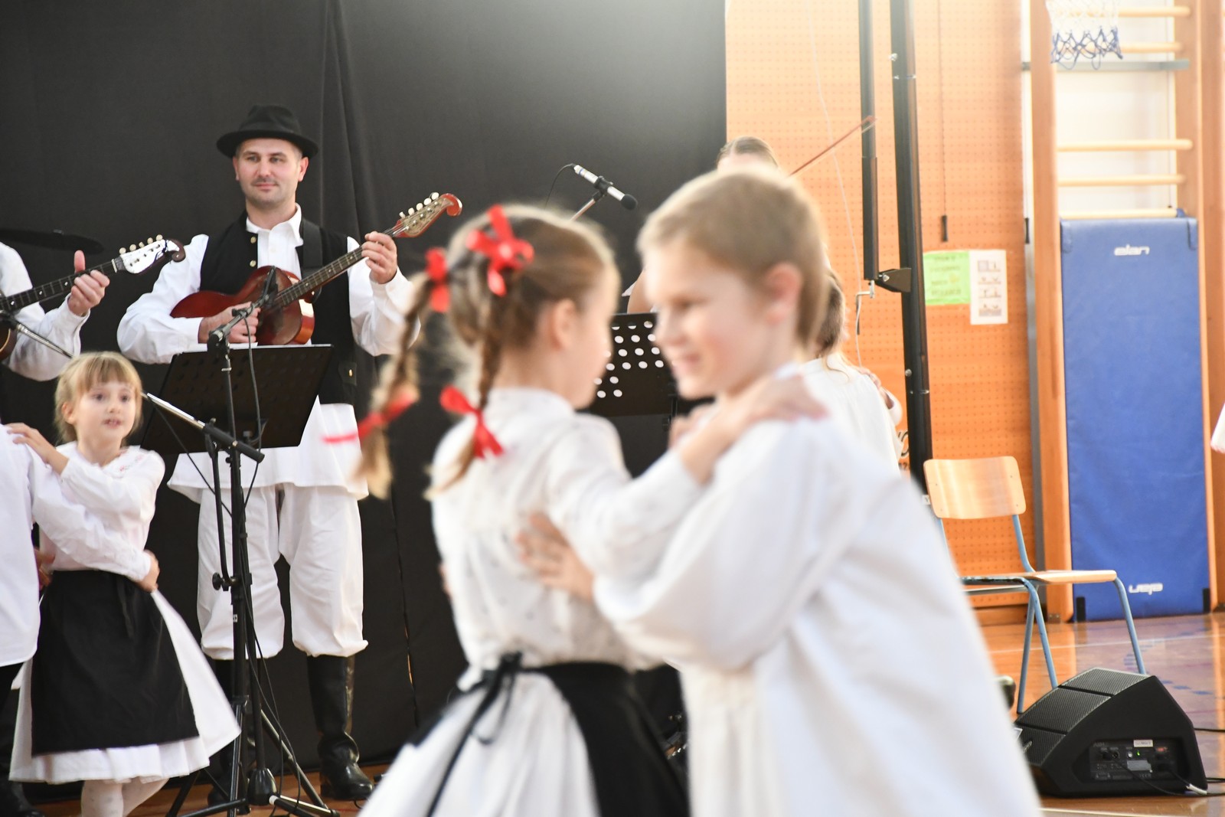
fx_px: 5921
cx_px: 612
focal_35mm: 174
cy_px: 408
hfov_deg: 11.8
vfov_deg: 7.9
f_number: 5.6
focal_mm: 116
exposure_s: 1/80
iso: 3200
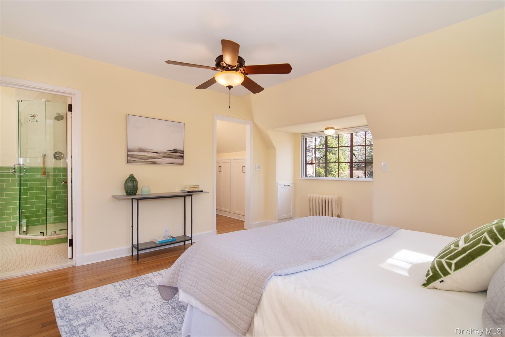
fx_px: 231
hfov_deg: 95.0
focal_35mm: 16
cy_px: 168
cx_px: 252
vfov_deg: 72.0
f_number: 11
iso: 640
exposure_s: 1/40
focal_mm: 11
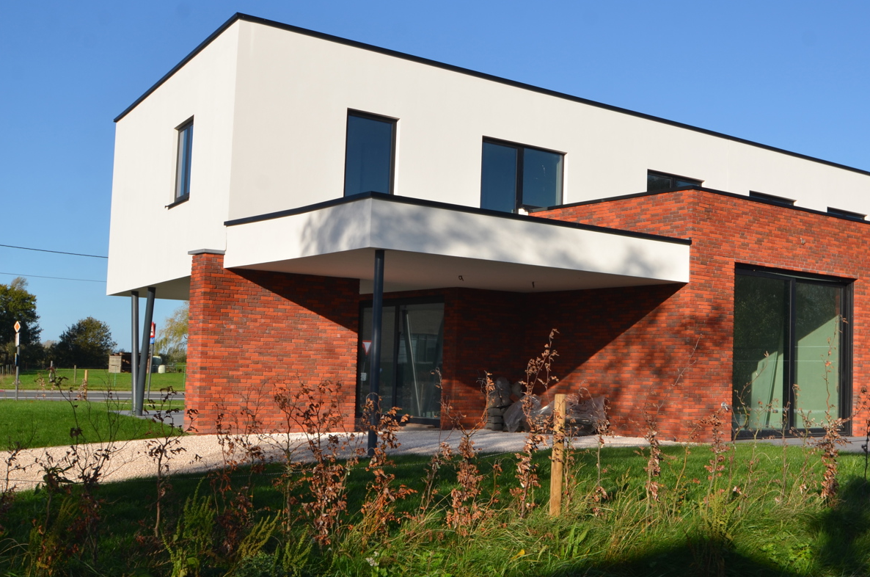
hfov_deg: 45.0
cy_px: 295
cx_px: 559
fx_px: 1037
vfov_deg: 31.1
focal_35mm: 43
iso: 100
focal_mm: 22
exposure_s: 1/250
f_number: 9
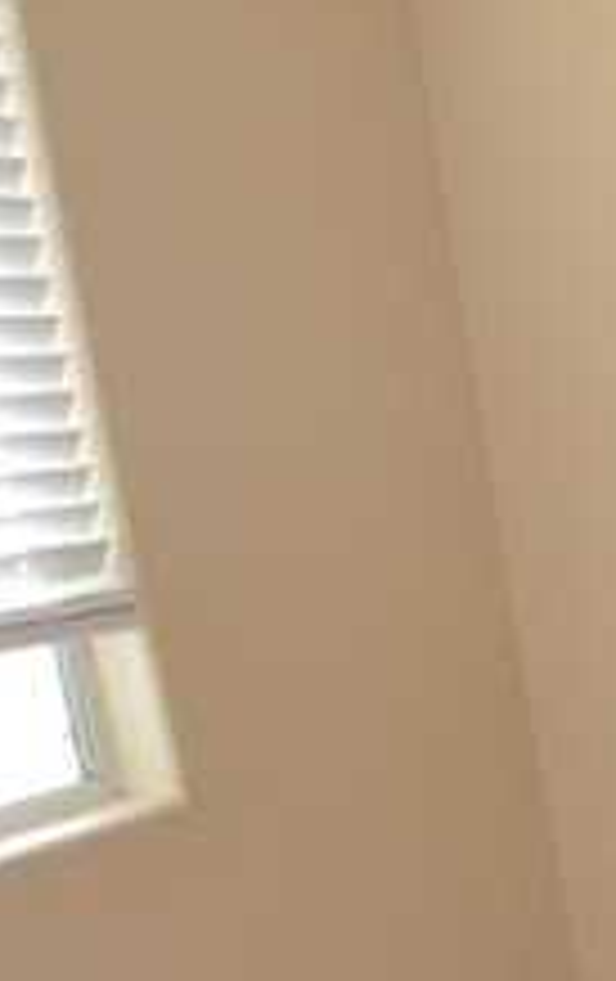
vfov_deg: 25.5
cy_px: 1026
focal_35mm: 76
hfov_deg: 11.2
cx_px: 1823
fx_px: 2033
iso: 400
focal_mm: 10
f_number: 4.5
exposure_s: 1/80
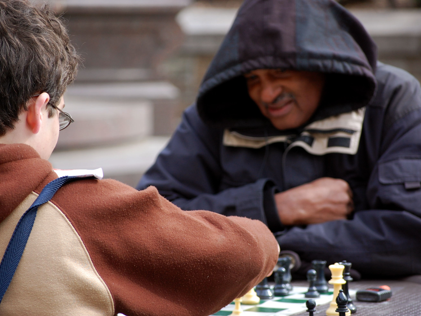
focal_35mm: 199
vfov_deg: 7.5
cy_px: 155
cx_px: 207
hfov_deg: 9.9
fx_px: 2420
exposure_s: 1/250
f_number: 4.8
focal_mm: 120
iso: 400
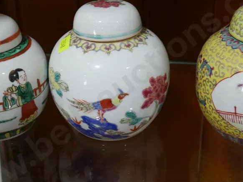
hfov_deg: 32.2
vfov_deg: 24.4
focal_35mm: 60
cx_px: 127
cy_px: 85
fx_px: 422
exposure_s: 1/60
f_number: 4
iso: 250
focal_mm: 17
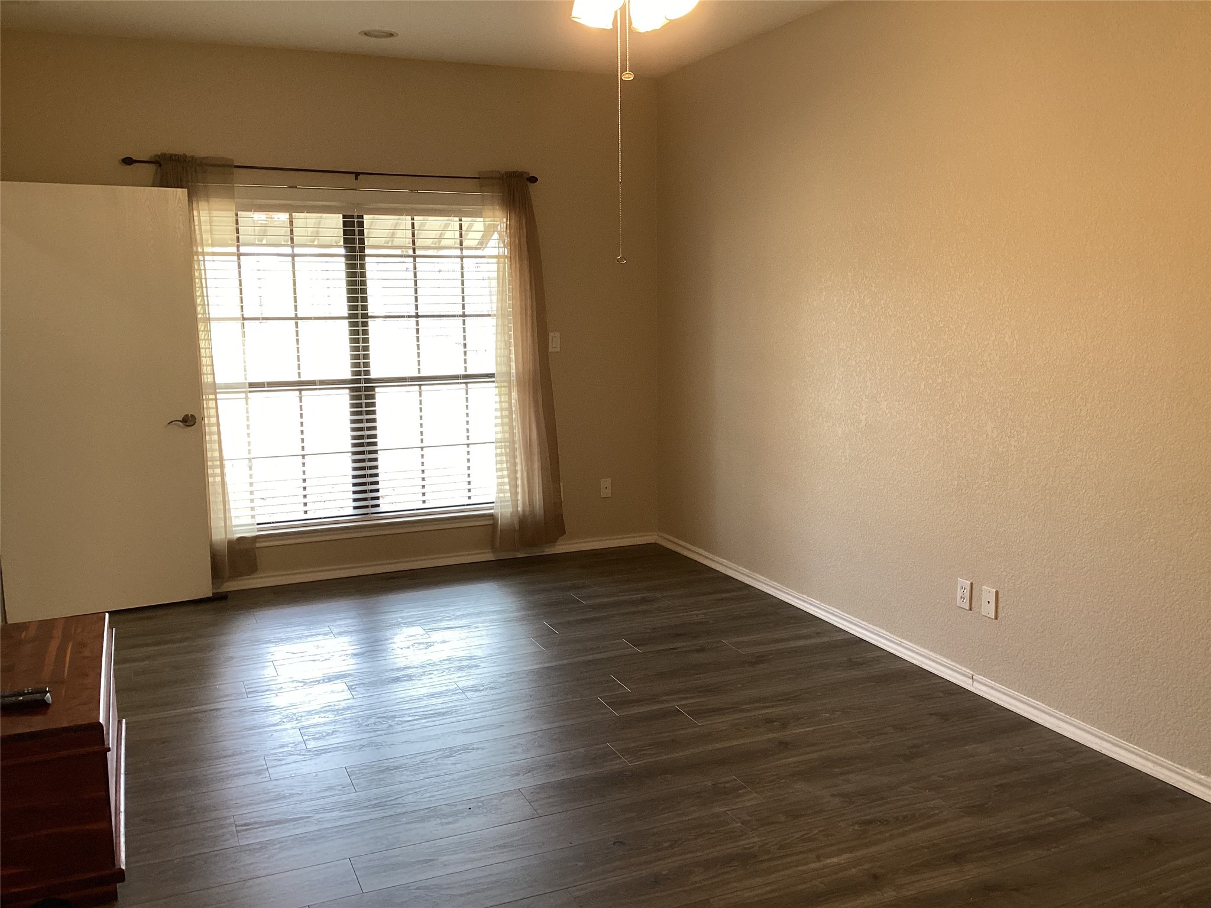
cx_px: 606
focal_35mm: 31
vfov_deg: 45.4
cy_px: 454
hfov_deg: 58.4
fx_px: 1084
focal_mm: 3.3
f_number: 2.4
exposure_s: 1/100
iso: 80
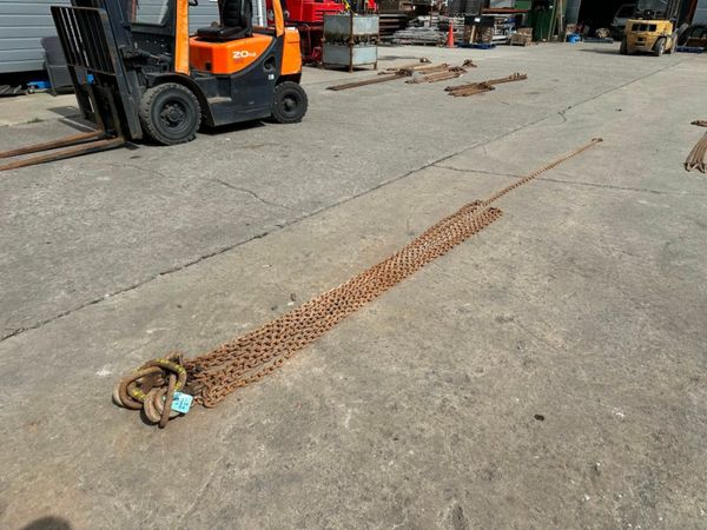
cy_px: 265
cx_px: 354
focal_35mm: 24
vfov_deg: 56.8
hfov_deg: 71.6
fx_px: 490
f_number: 1.78
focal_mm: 6.86
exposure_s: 1/8197
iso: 80
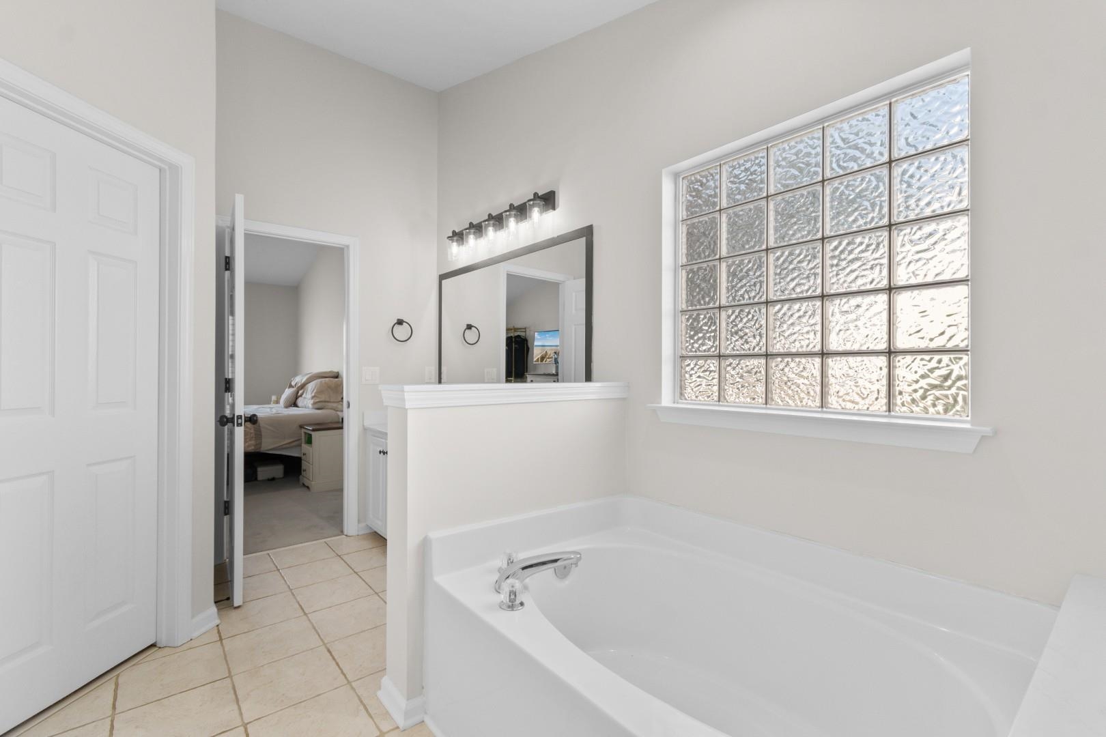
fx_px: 461
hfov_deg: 100.4
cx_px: 553
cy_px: 368
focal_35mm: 15
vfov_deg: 77.3
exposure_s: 1/13
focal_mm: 10
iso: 100
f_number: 4.5
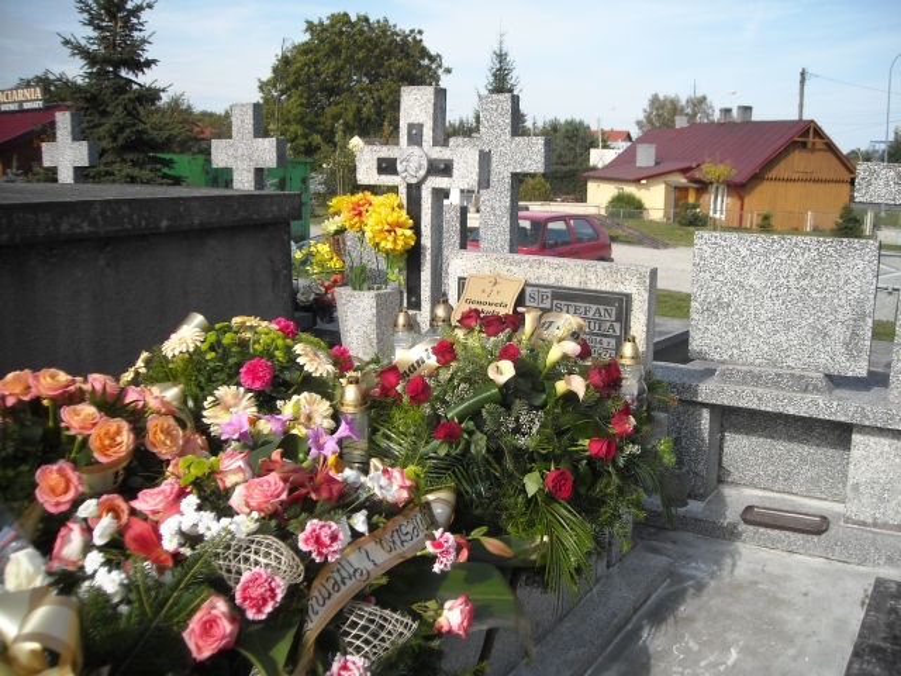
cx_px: 450
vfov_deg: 40.7
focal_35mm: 35
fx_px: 911
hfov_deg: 52.6
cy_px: 338
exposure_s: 1/209
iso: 64
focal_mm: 5.7
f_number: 5.6
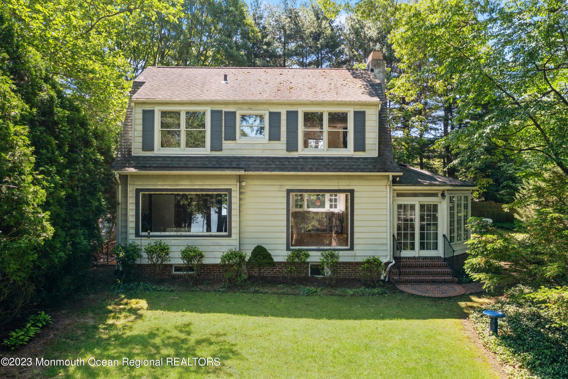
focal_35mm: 28
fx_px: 442
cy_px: 190
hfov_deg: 65.5
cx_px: 284
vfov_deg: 46.4
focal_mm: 10.26
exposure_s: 1/30
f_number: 3.5
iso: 120
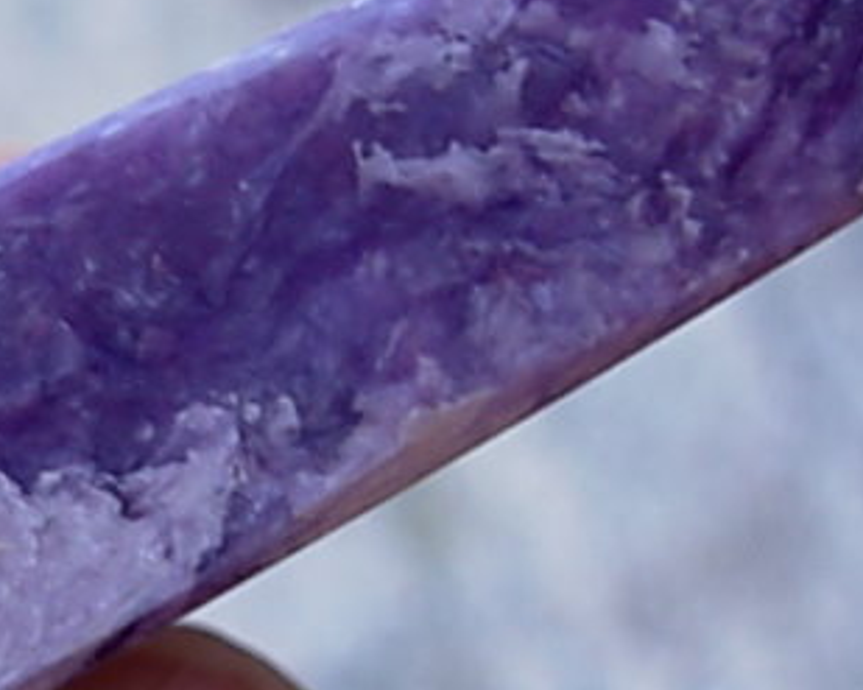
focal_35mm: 123
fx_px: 3141
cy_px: 559
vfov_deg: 12.5
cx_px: 28
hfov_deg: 15.4
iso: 50
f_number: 2.9
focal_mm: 6.3
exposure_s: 1/42.7
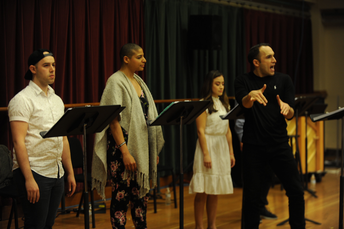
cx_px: 172
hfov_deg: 24.8
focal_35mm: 82
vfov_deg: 16.6
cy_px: 114
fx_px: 783
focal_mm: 82
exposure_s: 1/125
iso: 800
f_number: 2.8
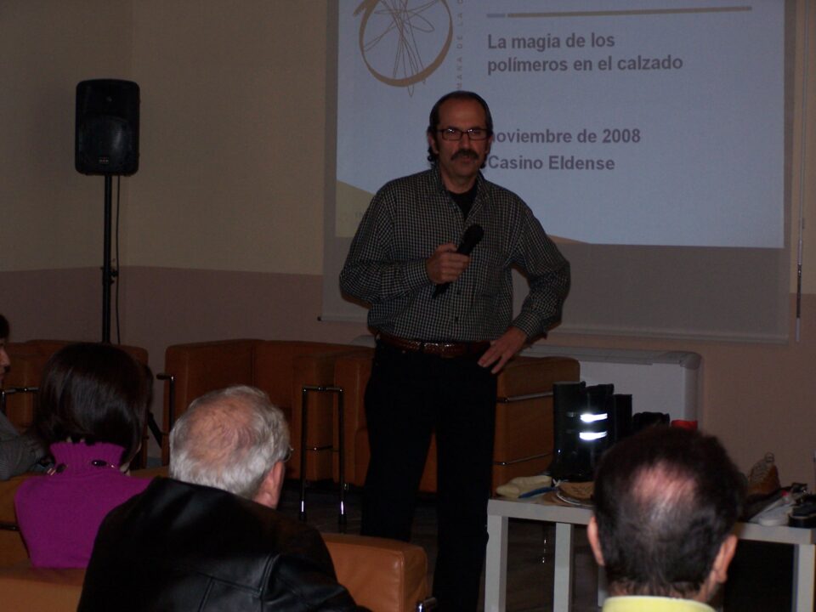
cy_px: 306
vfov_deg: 14.1
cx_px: 408
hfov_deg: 18.7
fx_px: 2475
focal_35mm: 105
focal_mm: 17.5
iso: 140
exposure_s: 1/100
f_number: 3.2
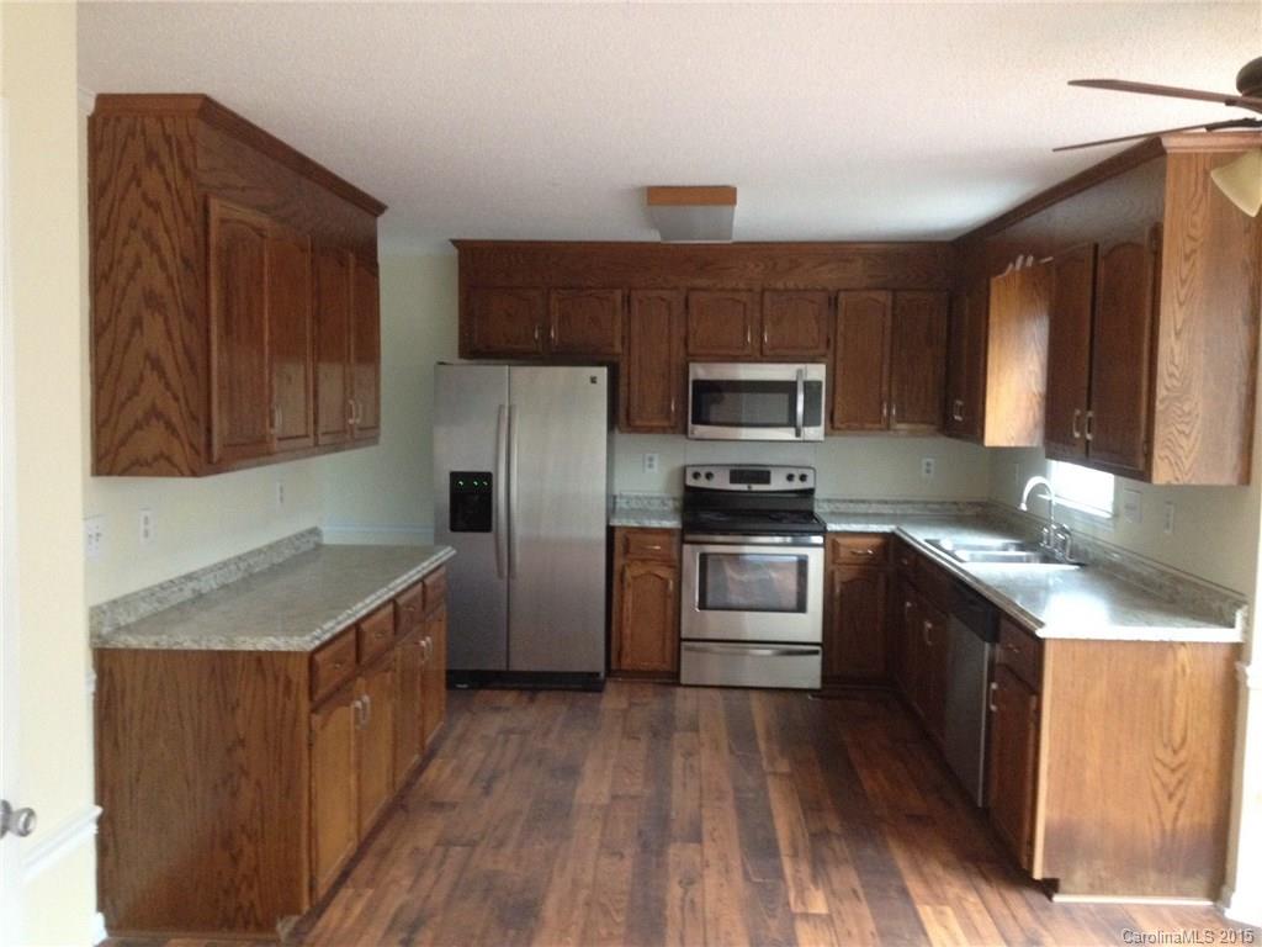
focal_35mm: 35
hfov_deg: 52.6
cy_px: 474
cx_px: 631
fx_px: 1276
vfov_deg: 40.7
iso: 320
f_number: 2.4
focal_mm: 4.28
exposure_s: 1/20
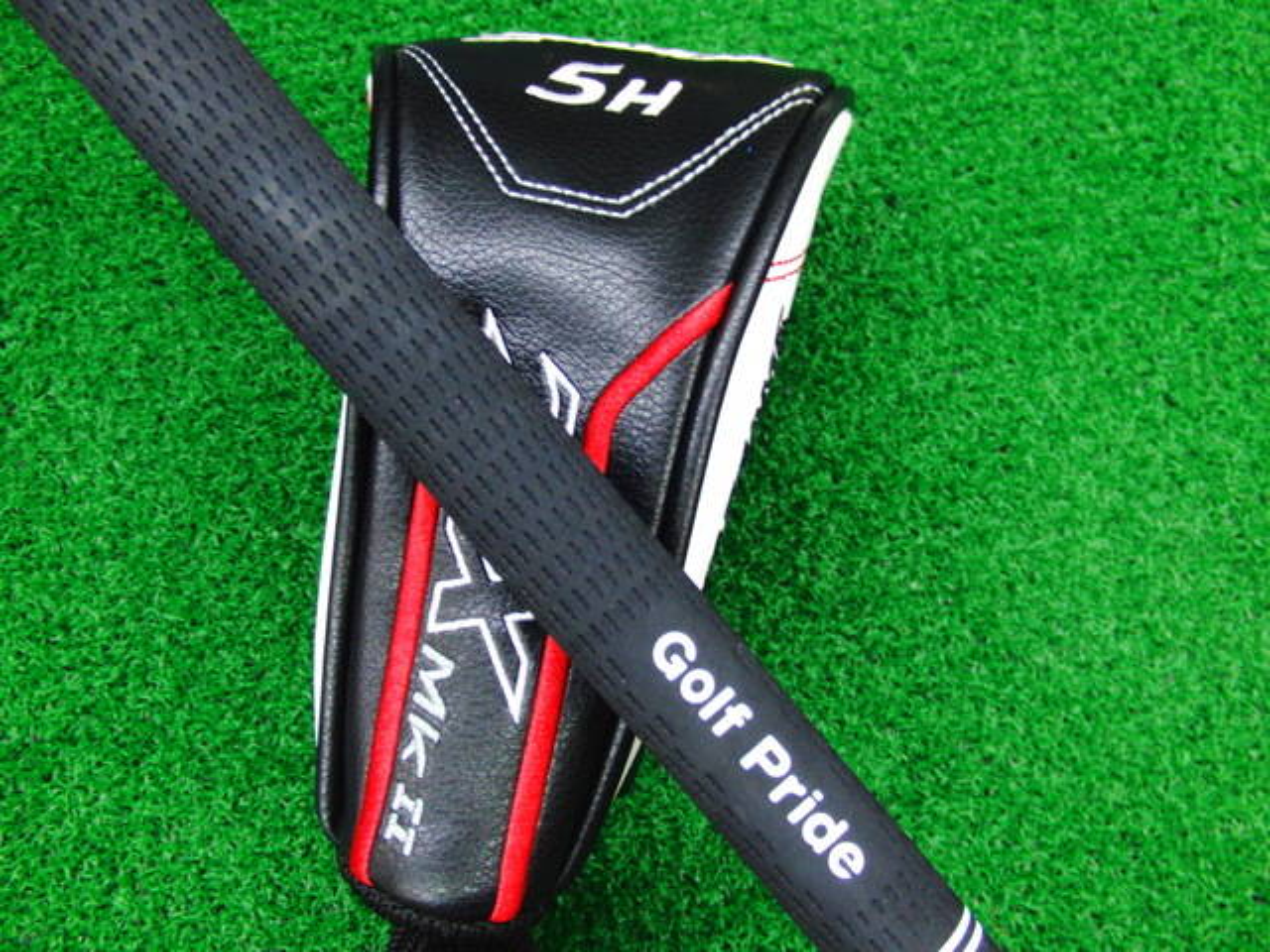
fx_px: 1357
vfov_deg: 38.7
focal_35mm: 37
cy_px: 476
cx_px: 635
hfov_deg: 50.1
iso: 400
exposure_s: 1/25
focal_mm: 6.42
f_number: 3.6
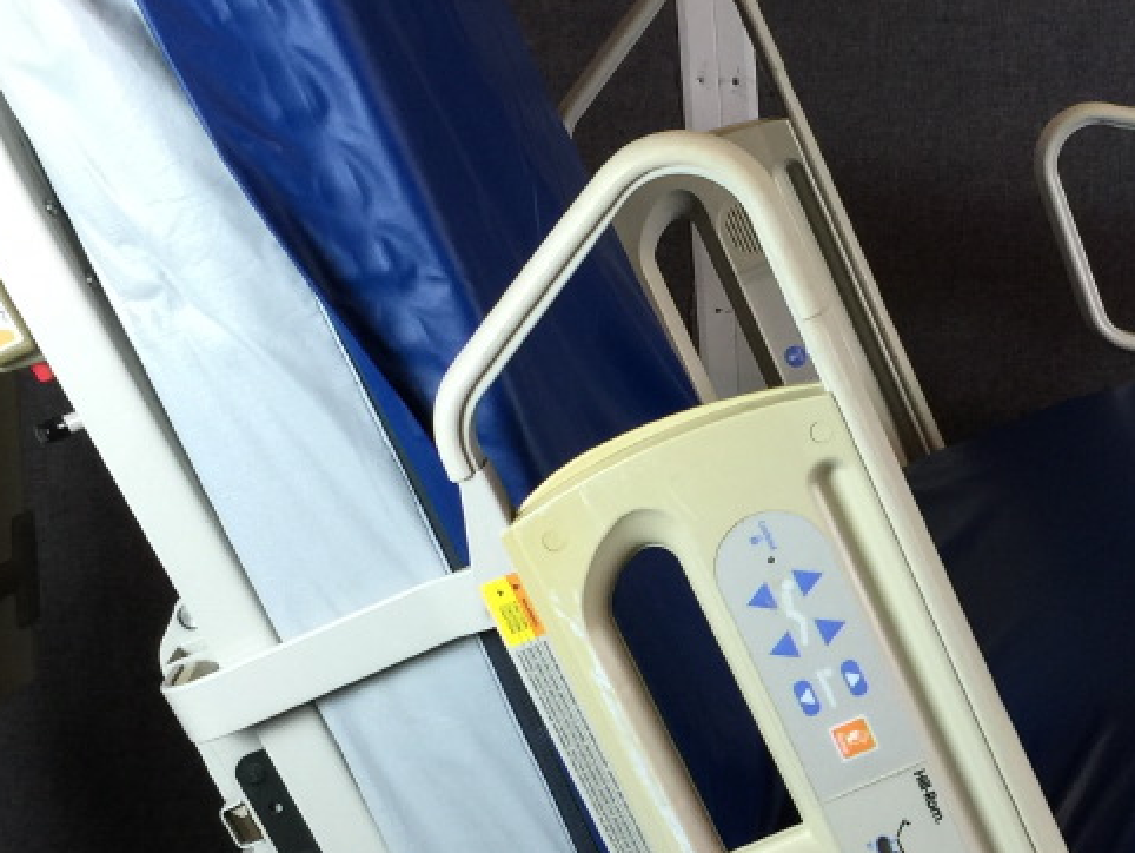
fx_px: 2526
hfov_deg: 24.4
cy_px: 636
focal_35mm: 77
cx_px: 1067
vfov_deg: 19.0
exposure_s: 1/15
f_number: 2.2
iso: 32
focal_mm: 4.15
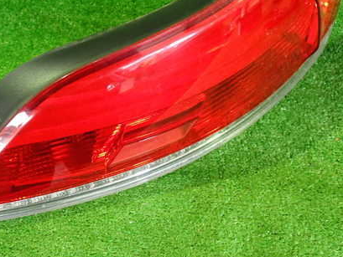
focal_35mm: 44
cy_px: 96
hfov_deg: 42.8
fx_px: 436
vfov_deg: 32.7
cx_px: 140
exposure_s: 1/30
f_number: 2.3
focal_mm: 5.4
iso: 640
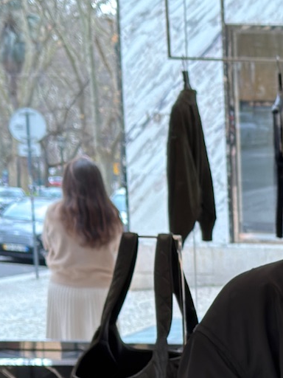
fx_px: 1526
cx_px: 520
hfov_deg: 10.0
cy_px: 444
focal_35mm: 140
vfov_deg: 13.7
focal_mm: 6.76
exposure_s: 1/155
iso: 80
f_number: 1.78
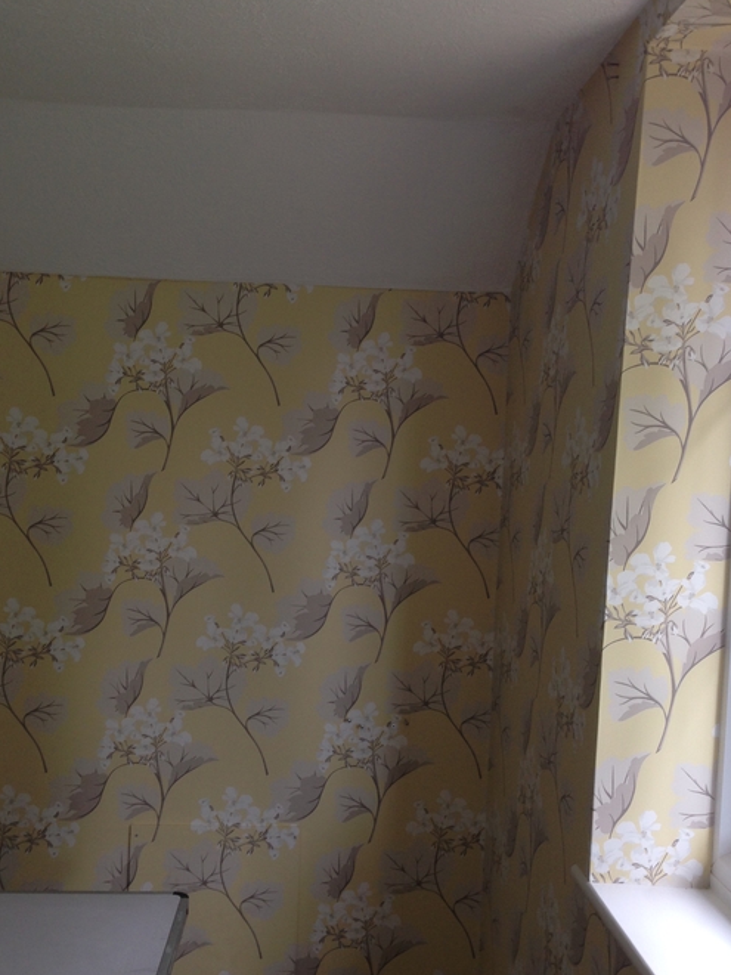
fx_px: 1126
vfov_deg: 46.7
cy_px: 542
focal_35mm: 40
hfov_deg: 35.9
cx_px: 343
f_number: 2.4
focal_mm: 4.12
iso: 64
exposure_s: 1/40
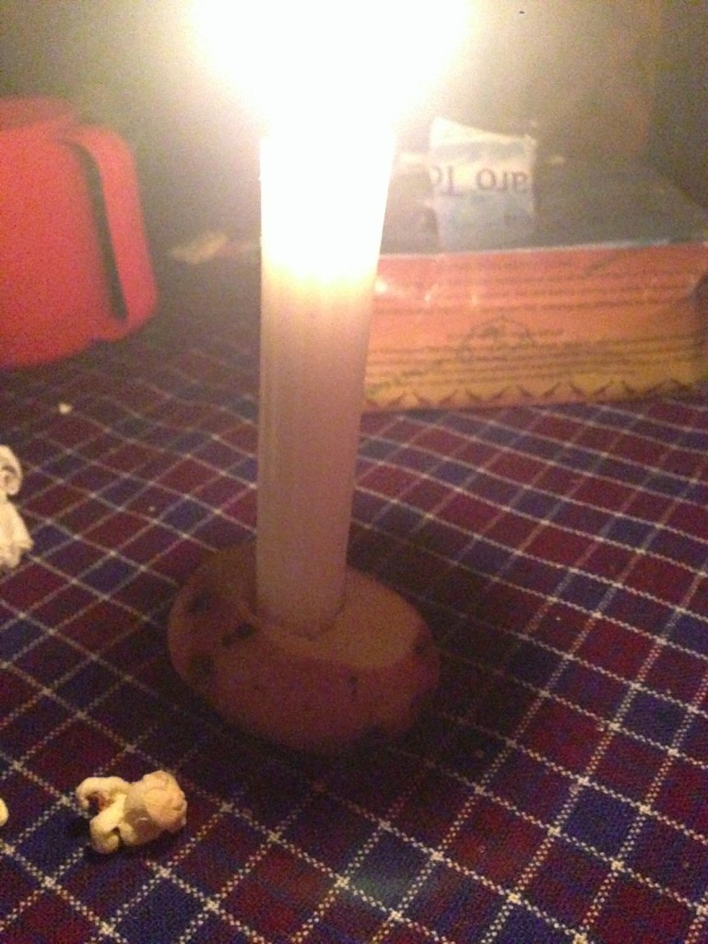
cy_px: 472
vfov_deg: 29.4
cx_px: 354
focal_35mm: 66
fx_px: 1800
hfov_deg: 22.3
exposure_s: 1/15
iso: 3200
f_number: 2.4
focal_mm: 4.12
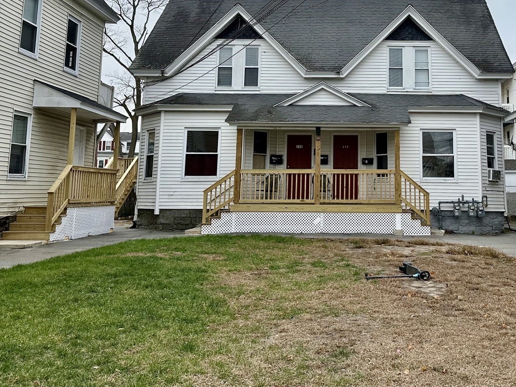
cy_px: 103
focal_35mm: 38
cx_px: 348
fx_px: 566
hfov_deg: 48.1
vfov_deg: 36.9
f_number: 1.78
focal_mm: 6.86
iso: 80
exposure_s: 1/1157
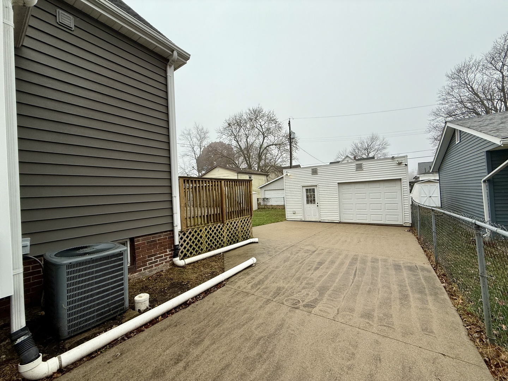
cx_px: 254
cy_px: 190
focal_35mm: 14
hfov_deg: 102.1
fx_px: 205
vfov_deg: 85.7
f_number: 2.2
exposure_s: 1/333
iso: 50
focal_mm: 2.22
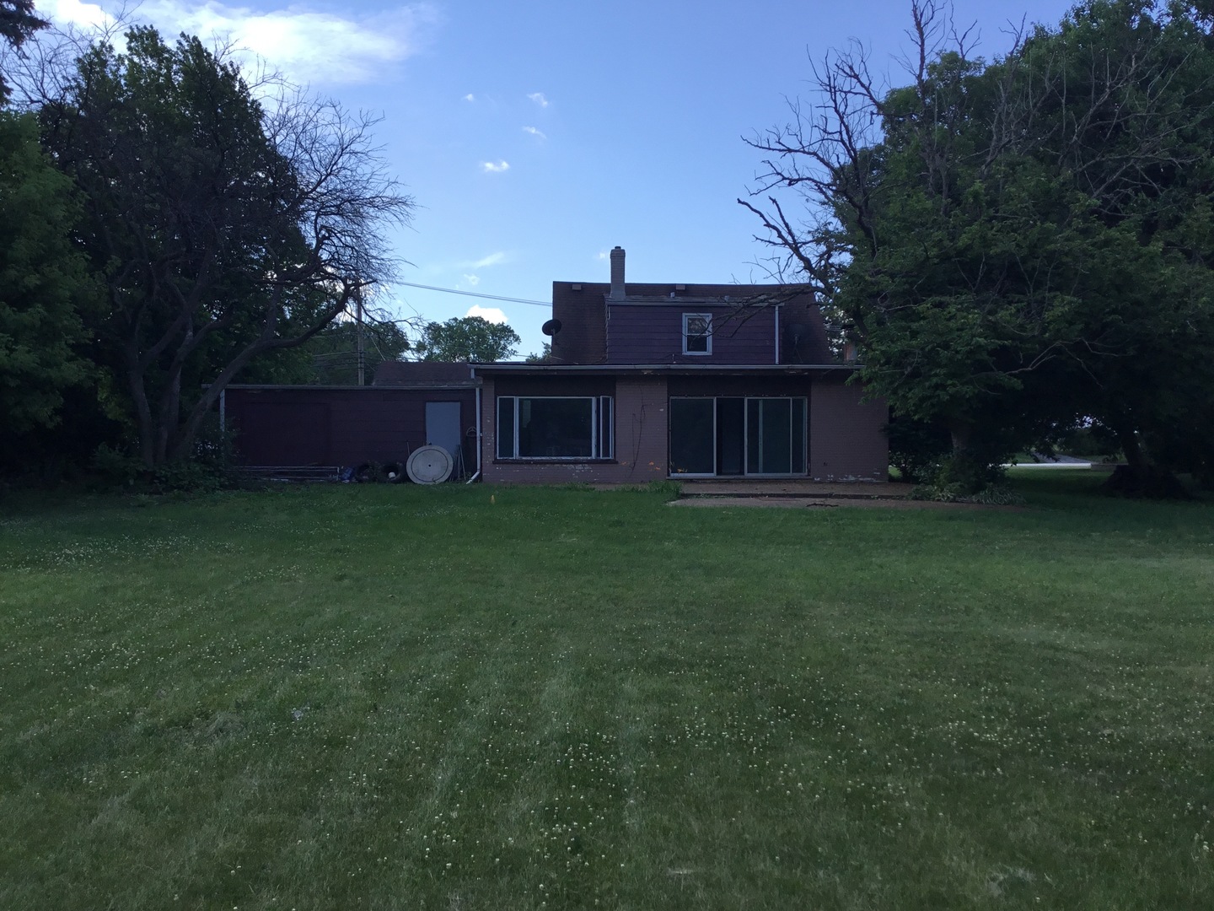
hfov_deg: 58.4
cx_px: 607
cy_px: 456
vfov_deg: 45.4
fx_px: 1087
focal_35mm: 31
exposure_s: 1/708
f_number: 2.4
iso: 25
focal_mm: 3.3
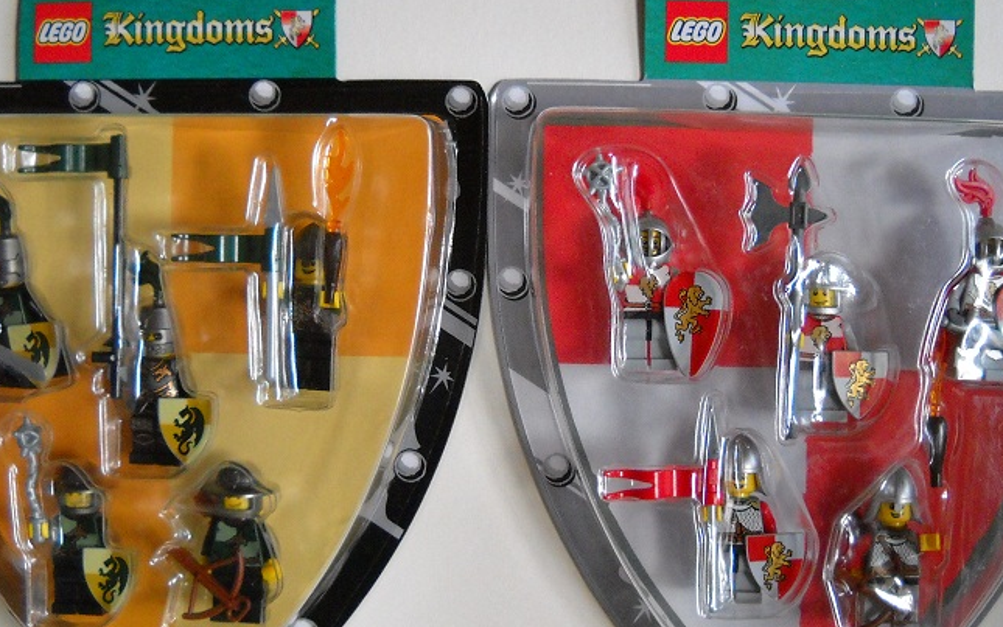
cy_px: 331
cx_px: 490
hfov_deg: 36.9
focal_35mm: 55
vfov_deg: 23.5
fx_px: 1503
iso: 400
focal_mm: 6.72
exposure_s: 1/52
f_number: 3.1
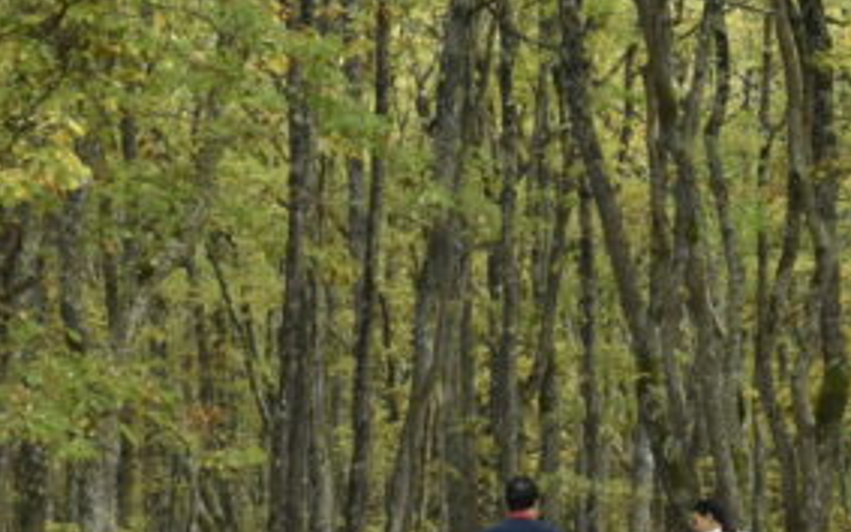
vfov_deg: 4.7
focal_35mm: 277
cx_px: 550
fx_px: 6426
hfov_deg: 7.6
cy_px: 440
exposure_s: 1/60
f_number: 8
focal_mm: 50
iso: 2500
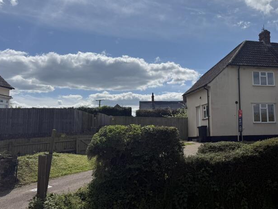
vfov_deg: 35.9
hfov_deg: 45.3
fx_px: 321
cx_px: 206
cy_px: 85
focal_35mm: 40
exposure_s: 1/14286
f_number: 1.78
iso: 80
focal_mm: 6.76
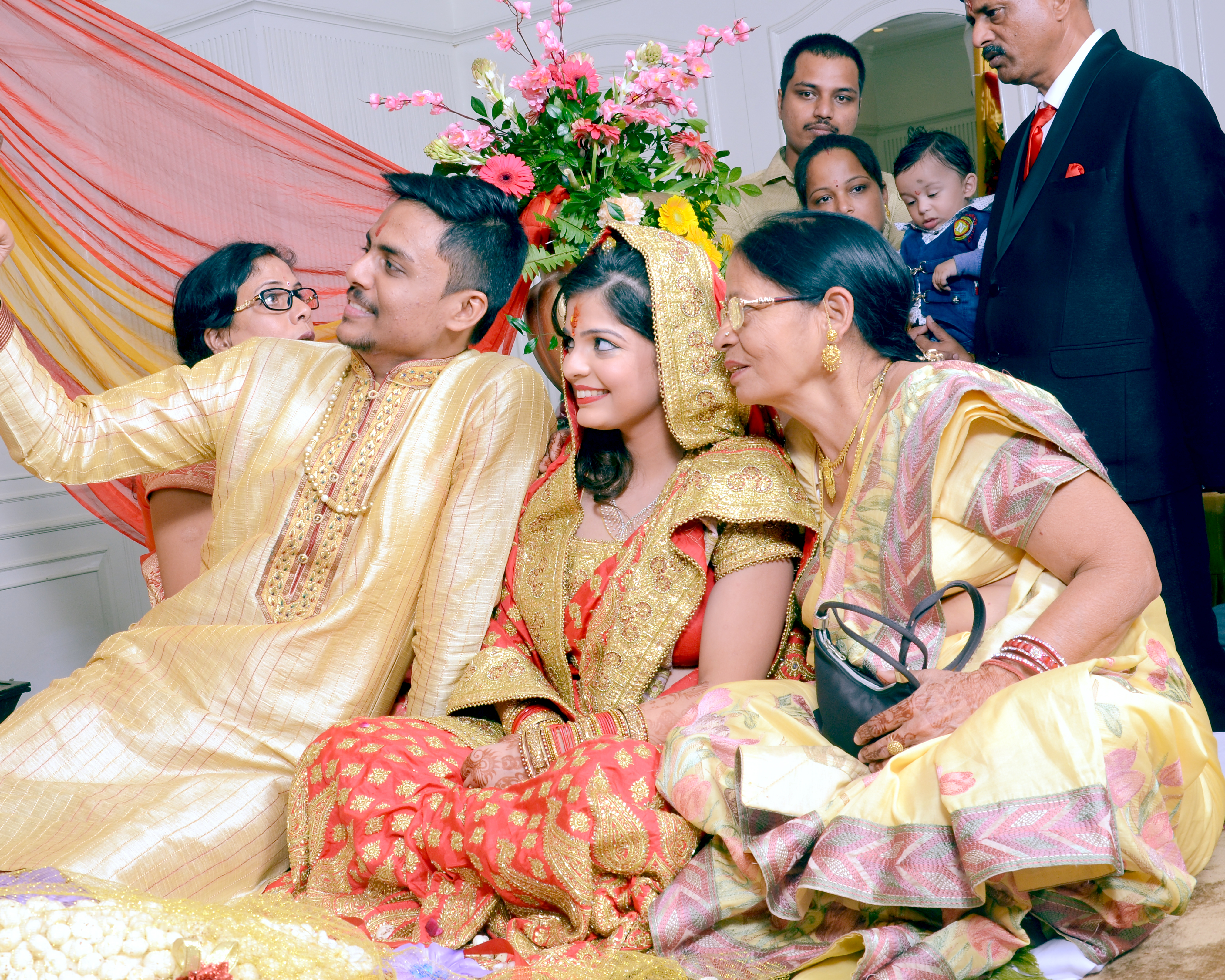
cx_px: 502
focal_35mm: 48
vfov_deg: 31.4
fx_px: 1740
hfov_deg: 38.7
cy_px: 486
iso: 250
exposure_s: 1/100
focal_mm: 28
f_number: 10
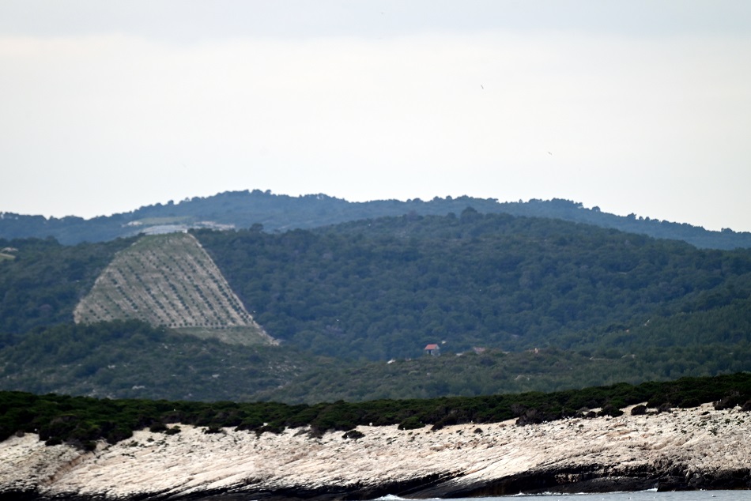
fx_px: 6260
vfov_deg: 4.6
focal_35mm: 300
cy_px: 250
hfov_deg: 6.9
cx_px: 376
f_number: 5.6
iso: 400
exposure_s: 1/800
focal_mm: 300
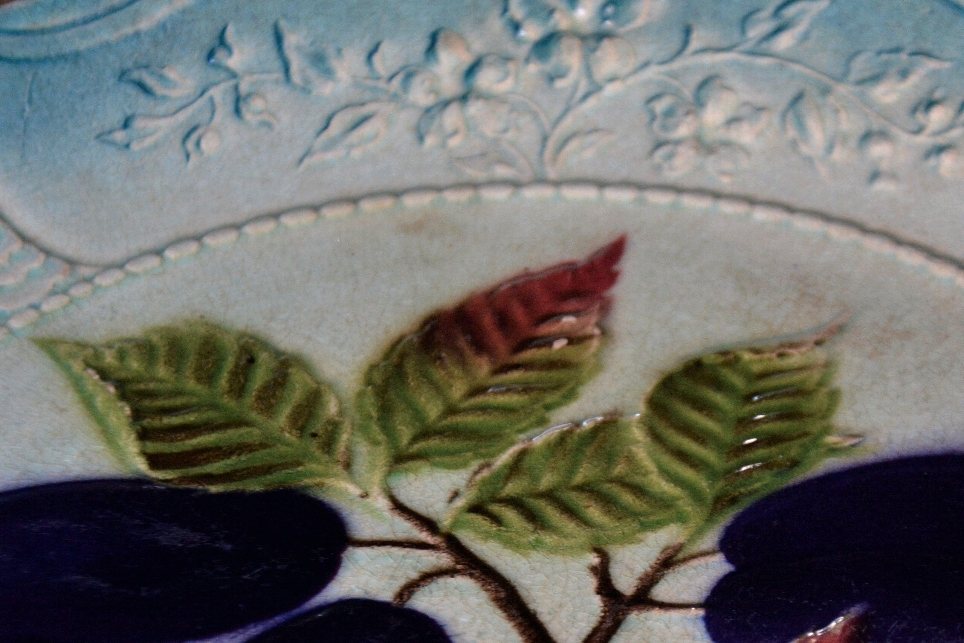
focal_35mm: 173
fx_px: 4632
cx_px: 693
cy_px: 482
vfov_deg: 7.9
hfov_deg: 11.9
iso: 640
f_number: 5.3
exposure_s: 1/200
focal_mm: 62
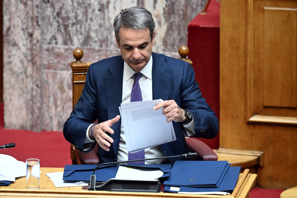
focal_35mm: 440
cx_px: 148
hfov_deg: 4.7
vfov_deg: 3.1
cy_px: 99
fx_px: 3629
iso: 5600
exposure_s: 1/250
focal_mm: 440
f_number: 6
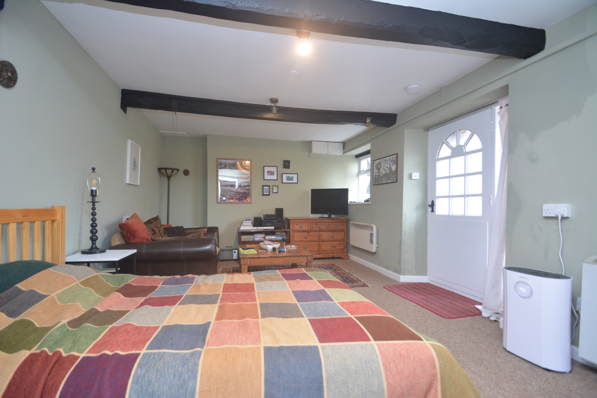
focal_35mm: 15
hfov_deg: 100.4
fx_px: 249
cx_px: 298
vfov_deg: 77.4
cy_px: 199
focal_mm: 10
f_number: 3.5
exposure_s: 1/50
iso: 800
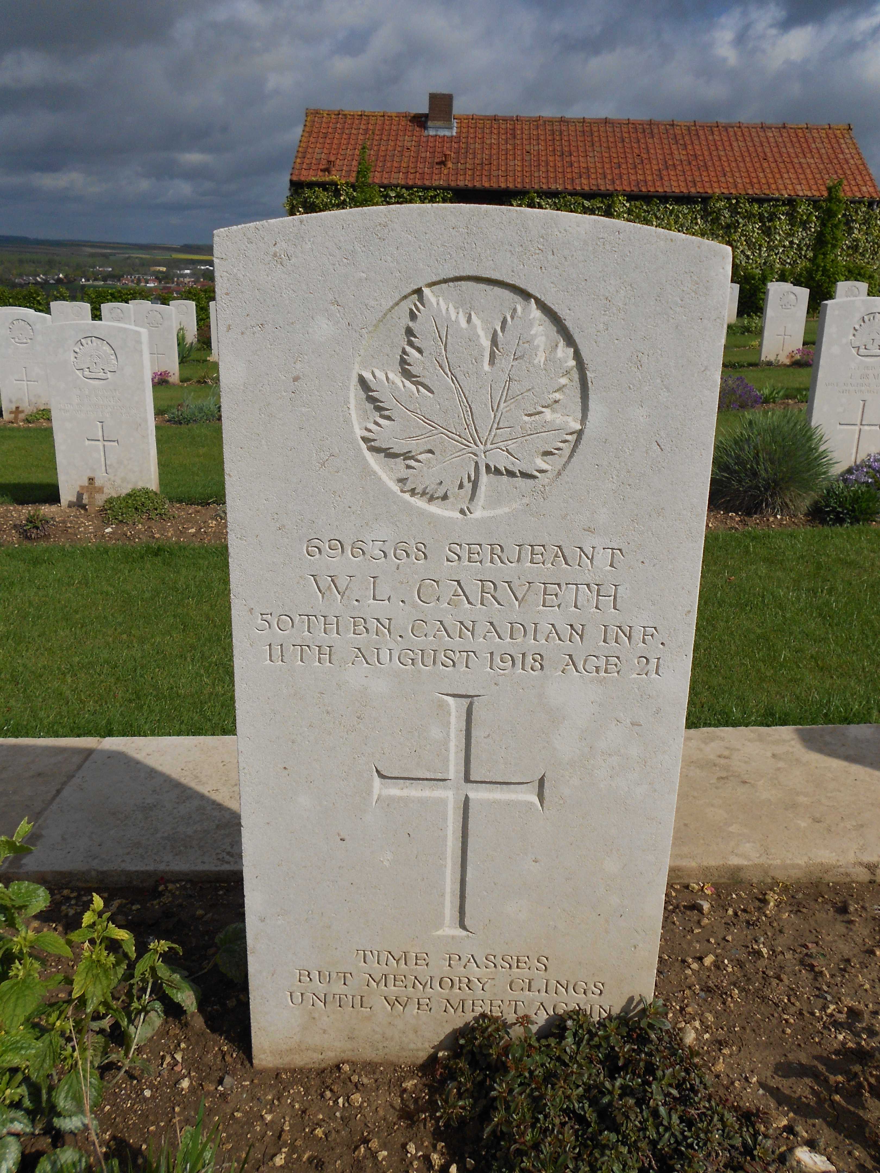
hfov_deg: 48.2
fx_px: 983
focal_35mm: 29
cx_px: 440
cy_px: 586
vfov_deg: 61.7
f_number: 8.5
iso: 80
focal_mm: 5.1
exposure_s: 1/500
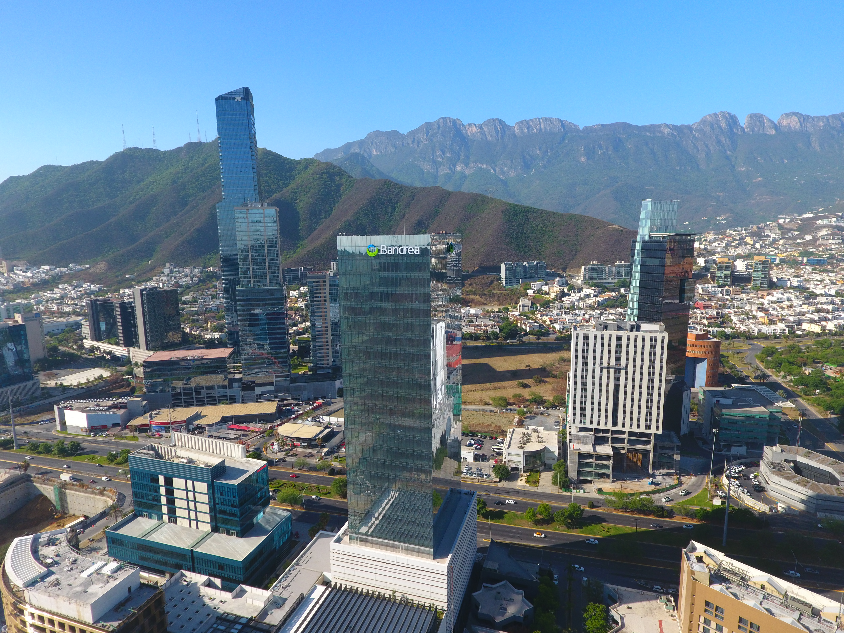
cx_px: 422
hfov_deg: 81.7
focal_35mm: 20
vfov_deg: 66.0
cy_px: 316
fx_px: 488
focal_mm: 3.61
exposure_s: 1/337
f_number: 2.8
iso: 100
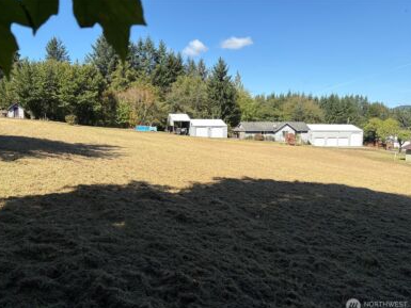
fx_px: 321
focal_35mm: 27
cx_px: 202
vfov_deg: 51.4
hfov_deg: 65.3
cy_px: 157
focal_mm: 5.96
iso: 50
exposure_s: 1/2538
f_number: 1.6
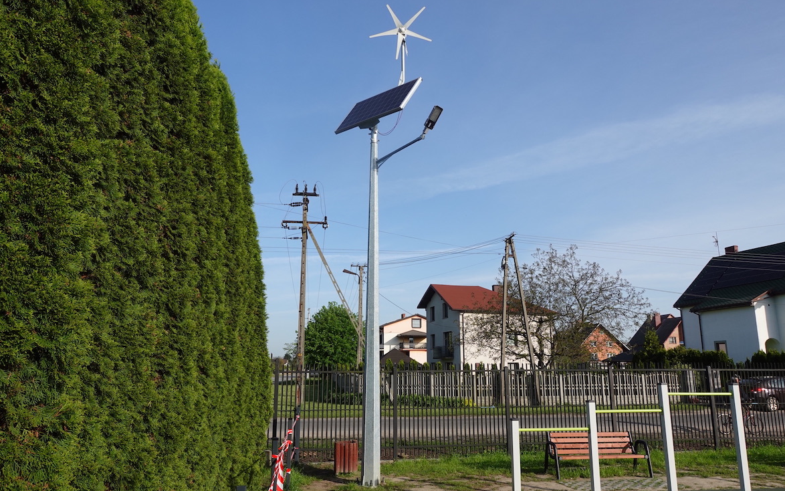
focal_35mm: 25
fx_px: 535
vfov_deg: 49.3
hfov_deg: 72.5
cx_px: 397
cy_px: 255
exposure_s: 1/400
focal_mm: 9.4
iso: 125
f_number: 5.6
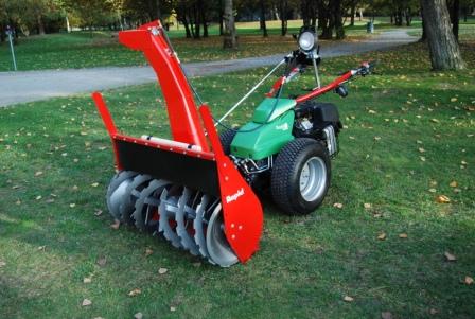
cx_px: 238
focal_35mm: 36
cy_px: 160
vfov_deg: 37.1
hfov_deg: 53.0
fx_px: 476
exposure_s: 1/200
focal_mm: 24
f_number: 4
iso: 200
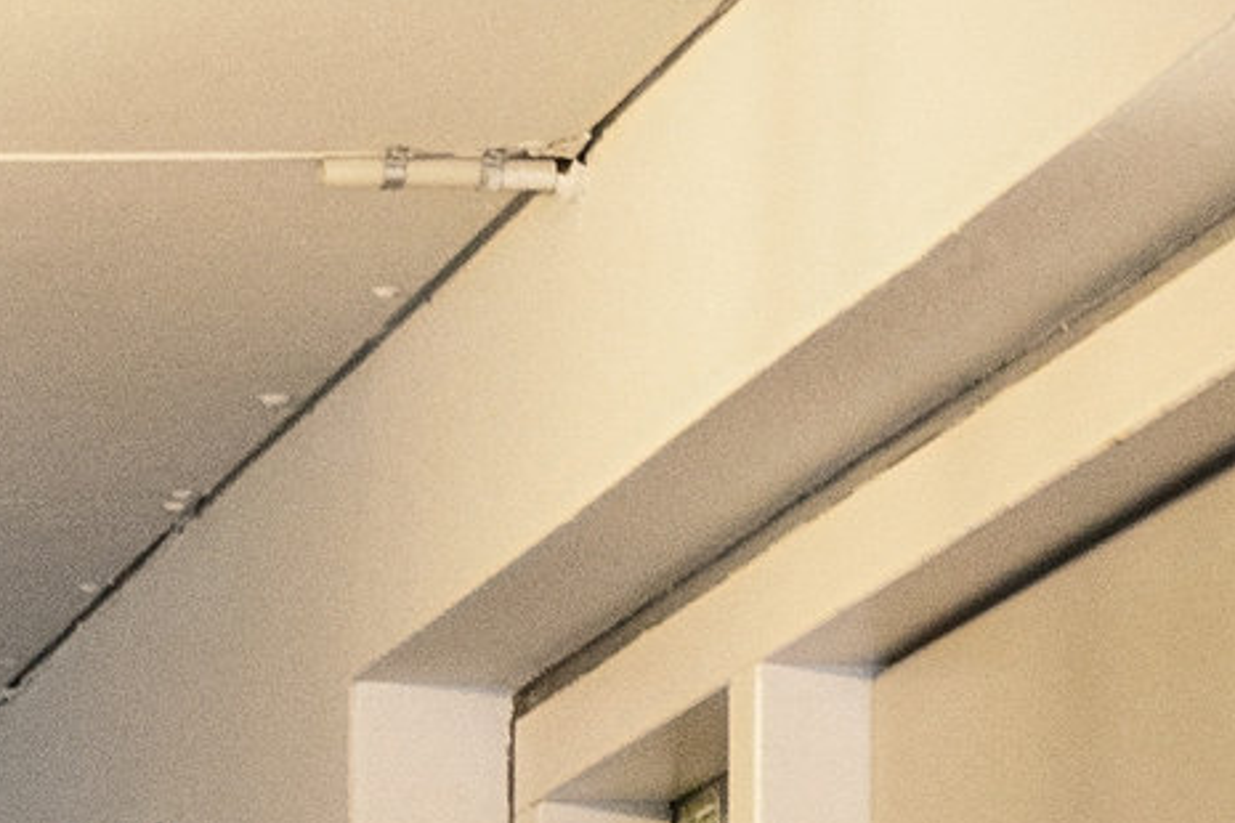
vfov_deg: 5.8
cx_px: -1362
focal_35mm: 226
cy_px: 2010
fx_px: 7752
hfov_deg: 8.6
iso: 4000
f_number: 5.6
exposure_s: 1/30
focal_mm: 35
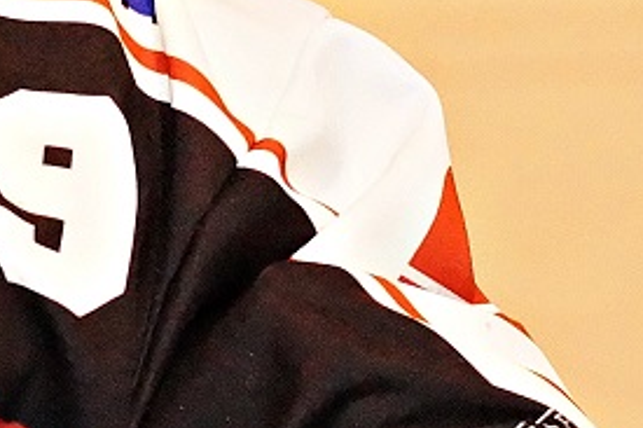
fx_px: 7675
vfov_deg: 3.2
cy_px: -44
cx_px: -567
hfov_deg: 4.7
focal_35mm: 430
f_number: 4.5
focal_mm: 70
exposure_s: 1/160
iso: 6400
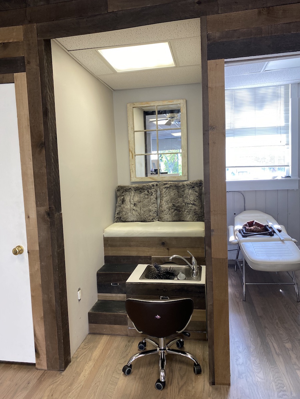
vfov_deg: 67.3
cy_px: 200
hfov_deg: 53.1
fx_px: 300
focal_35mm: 26
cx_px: 150
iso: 100
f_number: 1.8
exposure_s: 1/120
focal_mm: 4.25
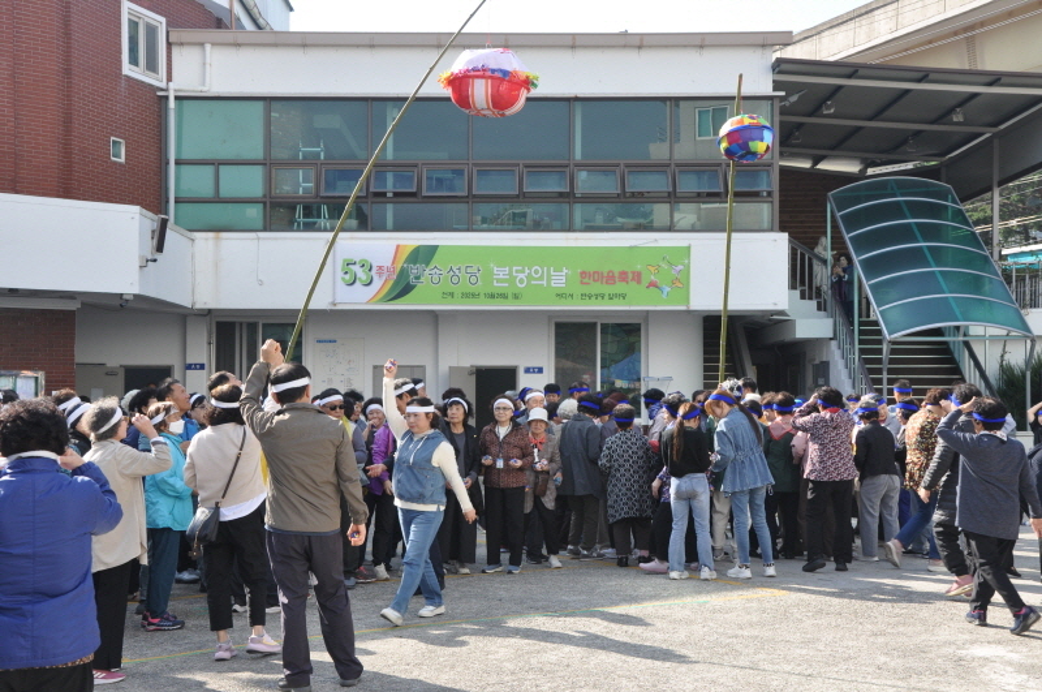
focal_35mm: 51
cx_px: 521
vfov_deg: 26.4
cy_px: 346
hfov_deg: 38.9
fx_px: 1474
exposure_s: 1/100
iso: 200
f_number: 10
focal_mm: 34
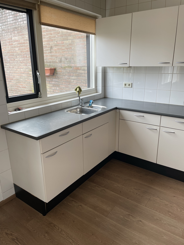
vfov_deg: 67.3
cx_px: 92
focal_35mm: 26
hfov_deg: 53.1
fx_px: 184
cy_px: 122
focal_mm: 4.2
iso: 32
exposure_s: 1/121
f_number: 1.6
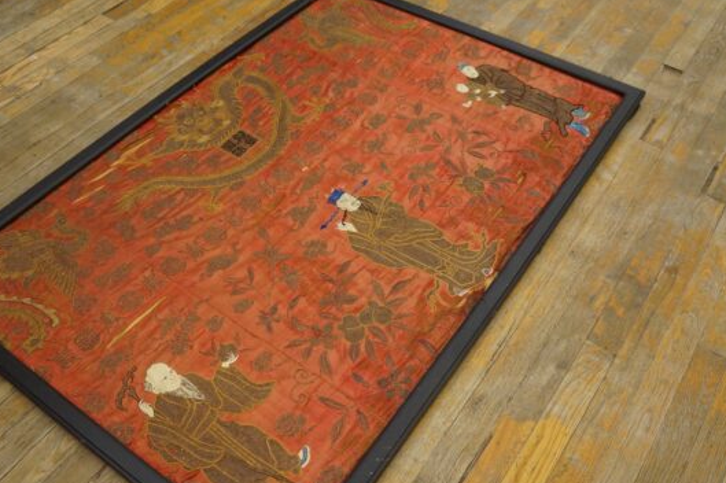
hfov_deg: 55.8
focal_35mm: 34
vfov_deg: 38.8
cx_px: 336
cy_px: 261
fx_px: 685
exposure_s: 1/160
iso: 2000
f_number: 4
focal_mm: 20
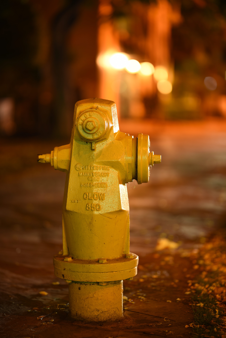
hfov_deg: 16.1
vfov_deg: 23.9
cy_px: 169
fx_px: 800
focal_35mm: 85
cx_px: 113
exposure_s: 1/2
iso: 100
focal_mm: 85
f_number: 1.4
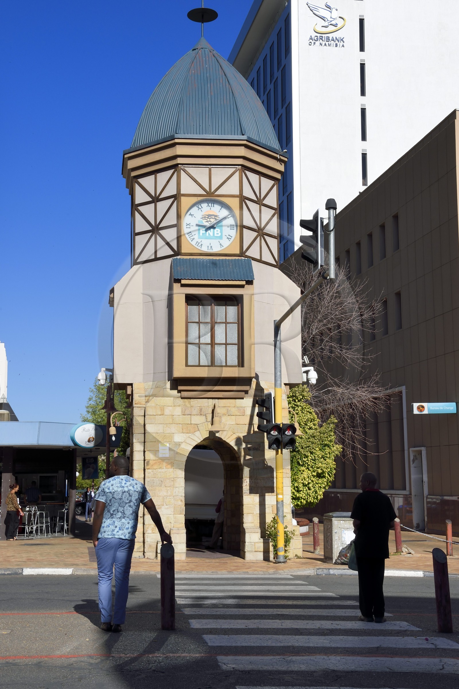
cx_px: 230
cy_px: 344
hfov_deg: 28.1
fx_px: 918
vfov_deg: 41.1
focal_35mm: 48
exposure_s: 1/250
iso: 250
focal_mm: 48
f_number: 18
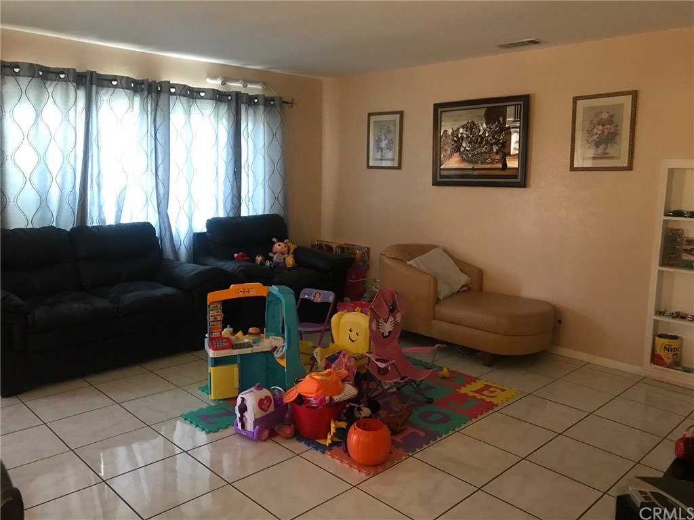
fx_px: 561
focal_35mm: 28
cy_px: 260
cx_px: 347
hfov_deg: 63.4
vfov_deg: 49.7
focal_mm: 3.99
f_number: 1.8
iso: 100
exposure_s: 1/13
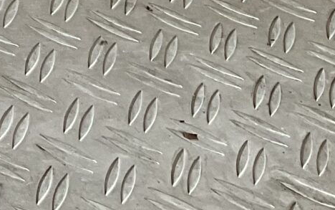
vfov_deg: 7.4
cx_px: -578
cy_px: -259
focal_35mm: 168
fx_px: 1535
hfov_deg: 10.1
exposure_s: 1/100
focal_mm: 3
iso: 40
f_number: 1.8
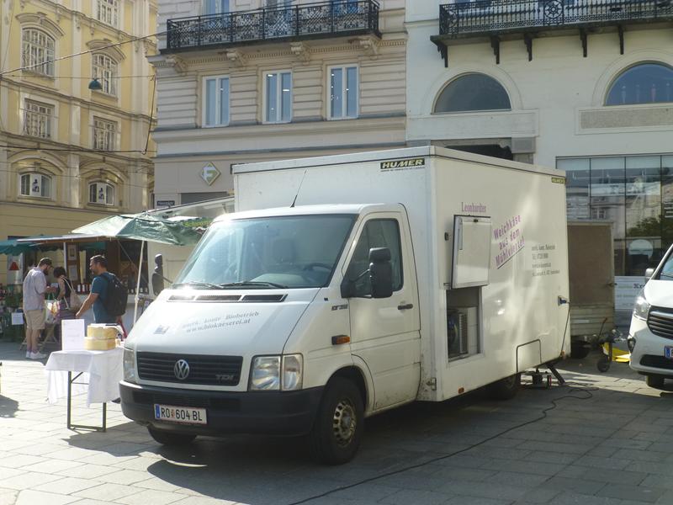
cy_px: 252
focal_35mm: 47
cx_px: 336
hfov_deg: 40.4
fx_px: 914
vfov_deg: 30.9
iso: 100
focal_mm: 8.5
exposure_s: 1/500
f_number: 4.2
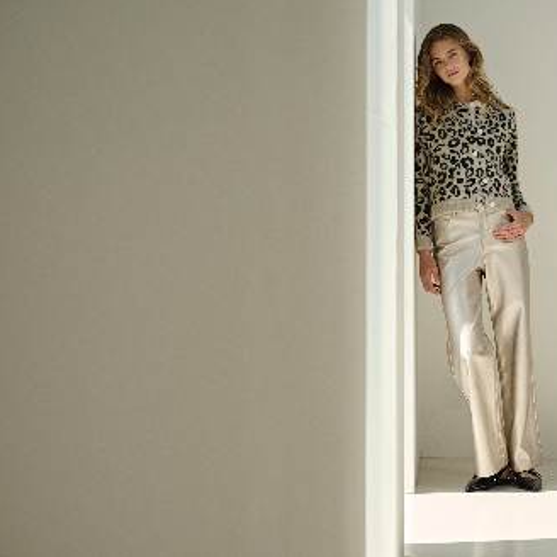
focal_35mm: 57
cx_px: 408
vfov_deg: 30.0
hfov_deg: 29.6
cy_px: 278
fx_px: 1038
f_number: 5
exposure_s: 1/200
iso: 125
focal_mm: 44
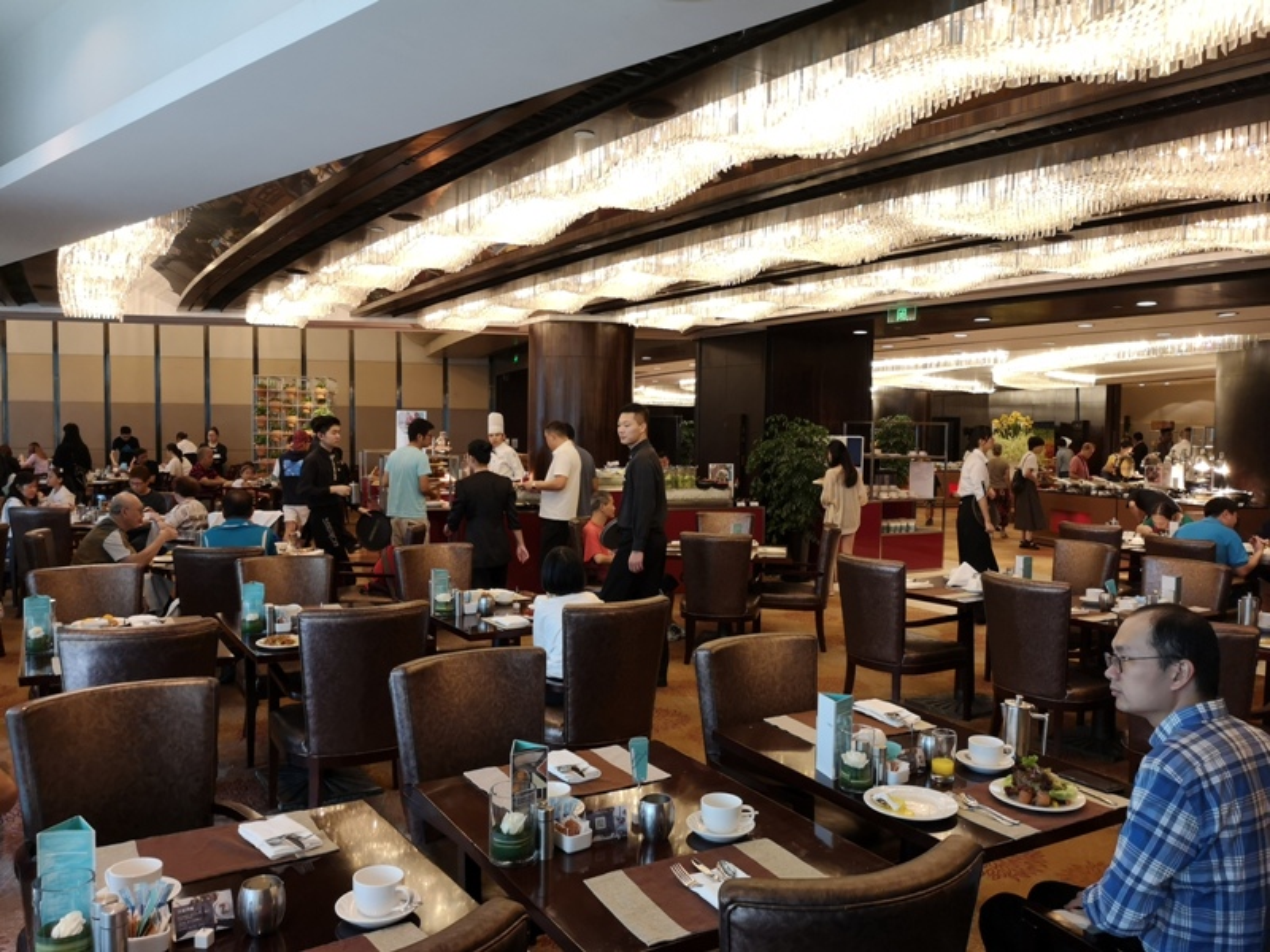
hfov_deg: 65.3
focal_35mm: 27
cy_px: 476
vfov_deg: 51.4
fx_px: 991
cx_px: 635
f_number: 1.8
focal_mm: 3.95
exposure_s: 1/100
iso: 400
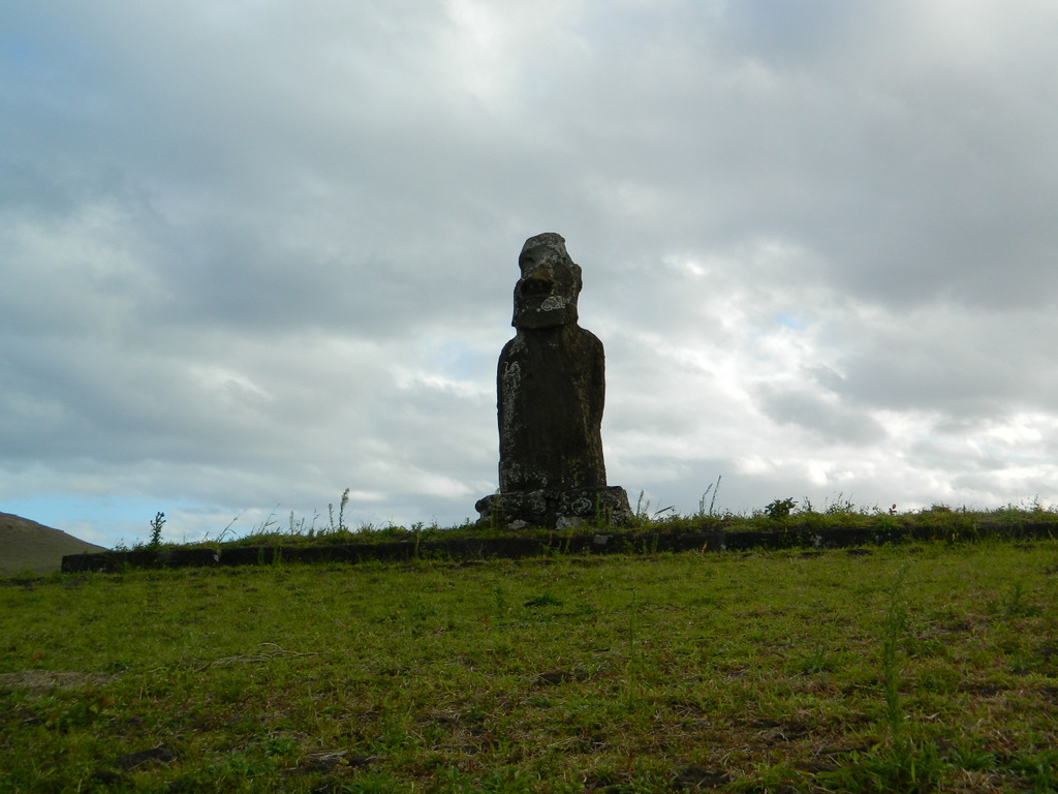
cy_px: 397
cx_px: 529
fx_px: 1253
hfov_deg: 45.8
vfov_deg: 35.1
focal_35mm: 41
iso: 80
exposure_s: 1/500
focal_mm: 7.3
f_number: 3.5
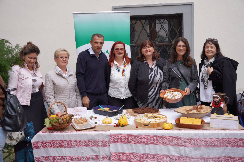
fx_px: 259
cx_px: 122
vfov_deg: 34.8
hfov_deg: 50.4
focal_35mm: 38
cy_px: 81
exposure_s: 1/160
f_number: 4
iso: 100
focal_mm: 25.5
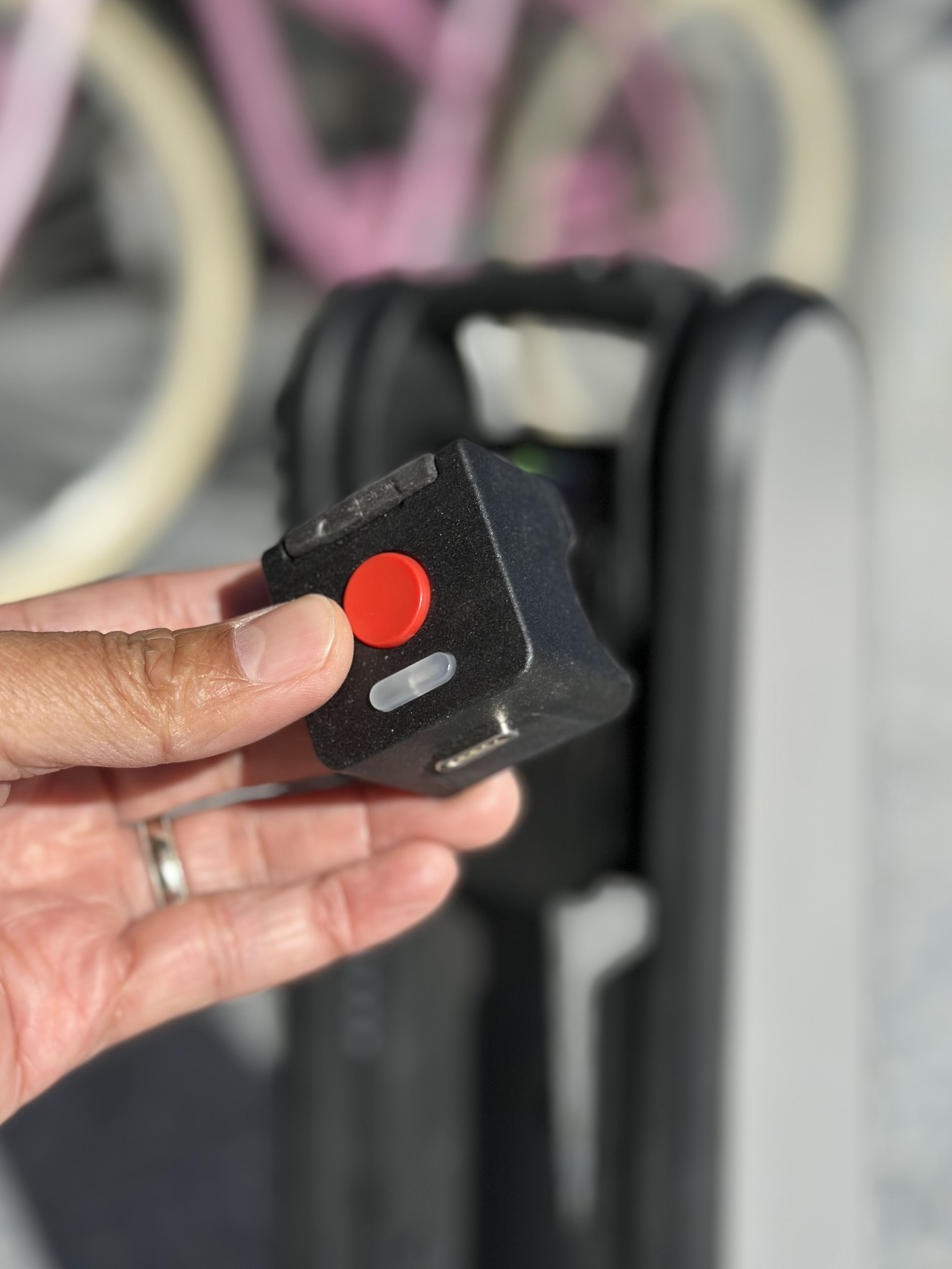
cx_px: 459
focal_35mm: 51
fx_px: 1870
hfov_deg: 28.6
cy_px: 656
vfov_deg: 37.5
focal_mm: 6.86
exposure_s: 1/4785
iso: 100
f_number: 1.78
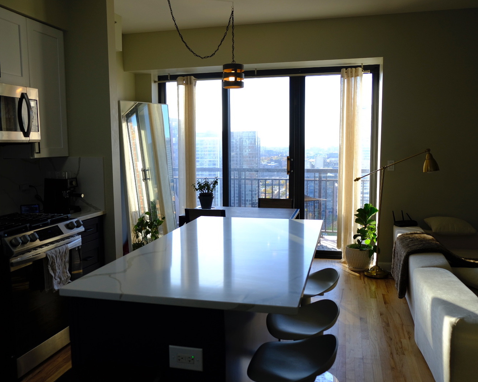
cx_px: 227
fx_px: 439
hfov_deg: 57.2
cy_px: 193
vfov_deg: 47.1
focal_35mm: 31
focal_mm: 18
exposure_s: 1/220
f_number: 2.8
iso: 160
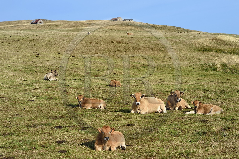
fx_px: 517
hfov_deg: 26.0
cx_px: 120
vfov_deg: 17.5
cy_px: 80
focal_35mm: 78
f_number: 11
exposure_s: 1/250
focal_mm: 78
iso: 200
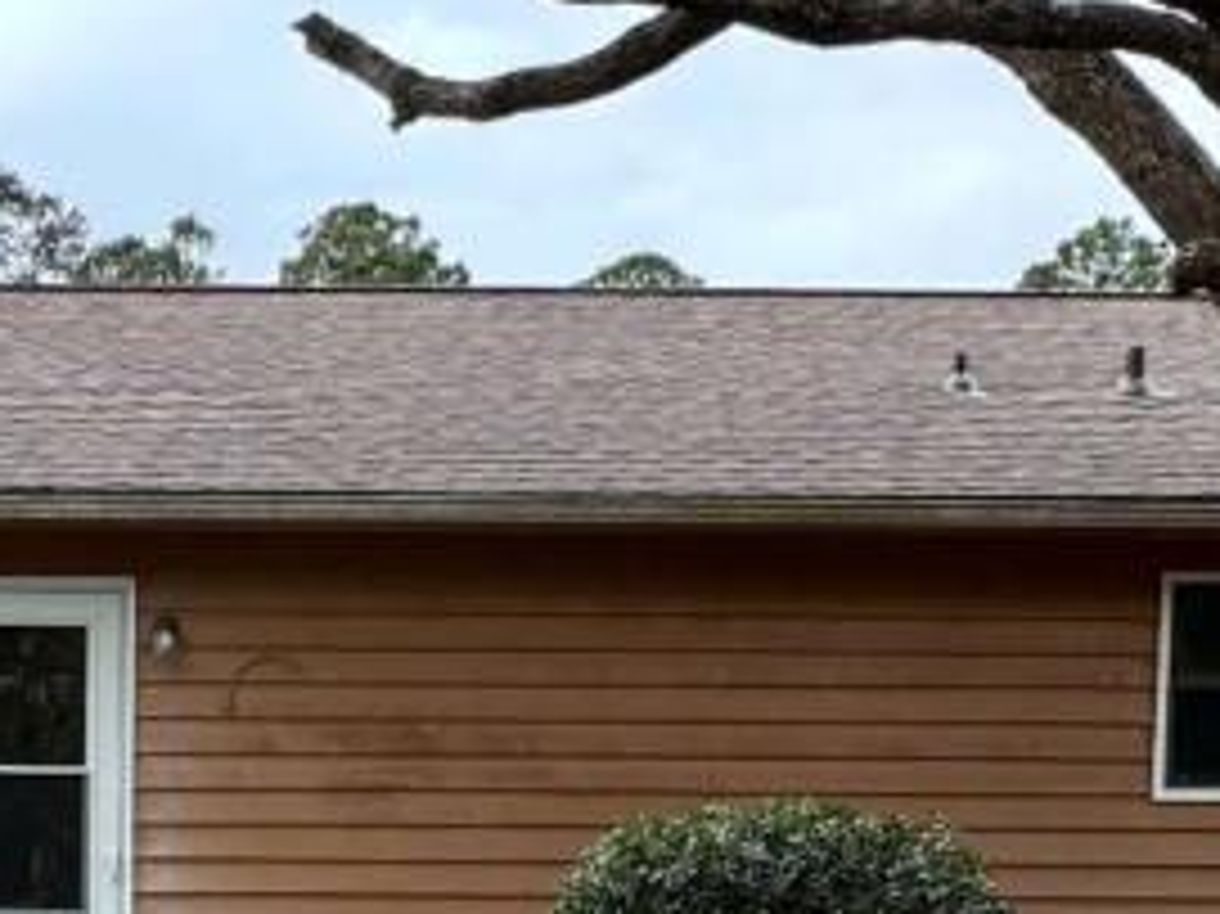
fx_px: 2184
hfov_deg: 29.7
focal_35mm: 62
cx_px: 86
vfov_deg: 22.3
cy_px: 1000
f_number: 2.2
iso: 40
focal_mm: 2.22
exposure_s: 1/175
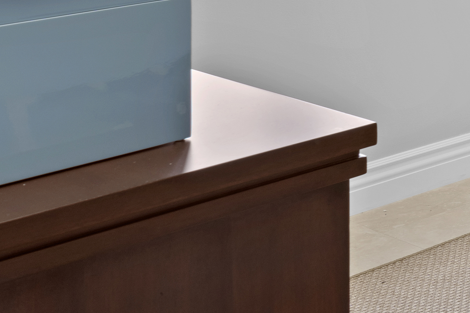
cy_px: -277
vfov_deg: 14.1
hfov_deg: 15.5
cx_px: 1077
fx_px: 1097
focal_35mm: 84
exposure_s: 1/2
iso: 100
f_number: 9
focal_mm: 16
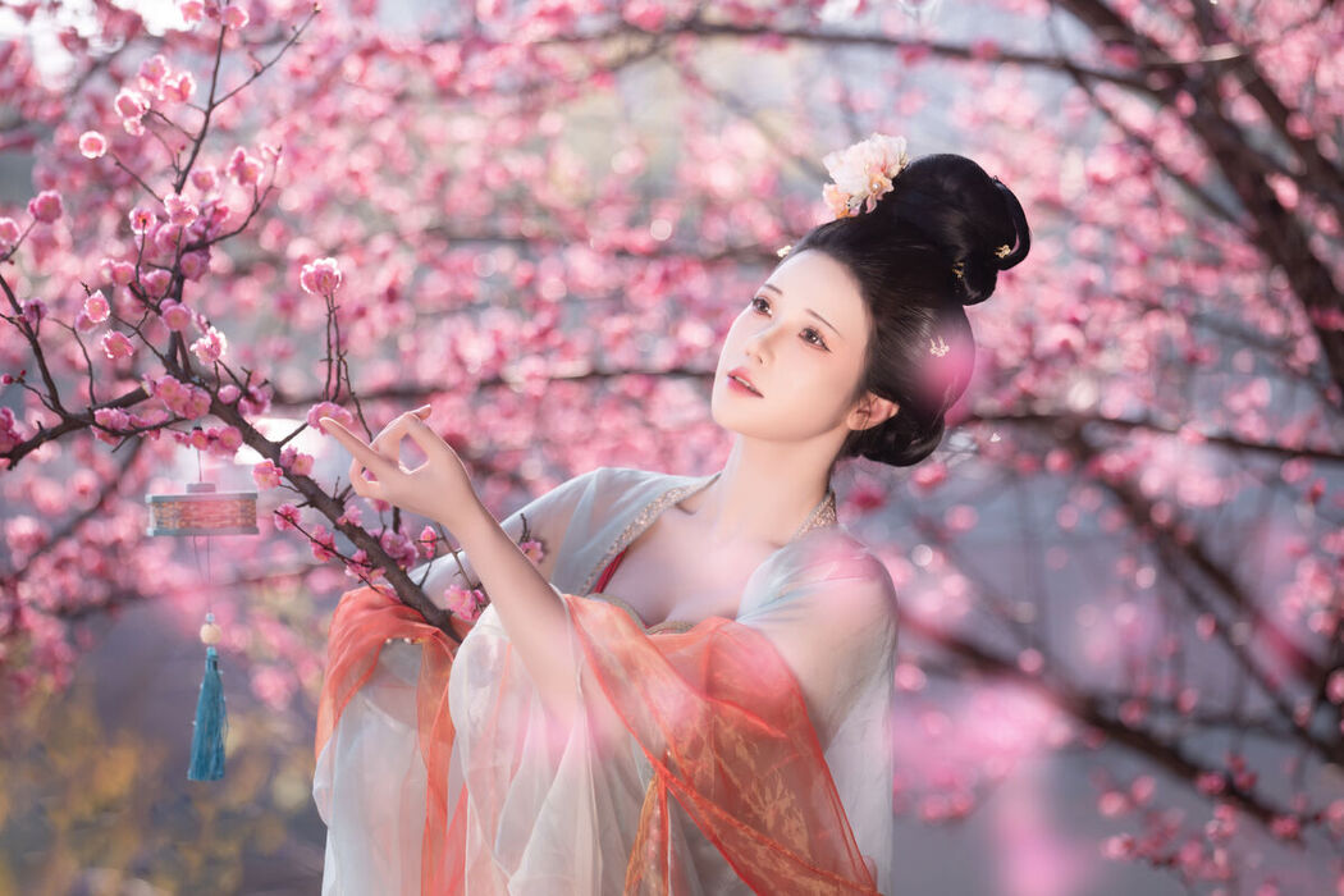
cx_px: 672
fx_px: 5301
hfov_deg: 14.4
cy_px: 448
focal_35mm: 142
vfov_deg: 9.7
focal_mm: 142
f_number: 3.5
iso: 800
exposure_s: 1/4000
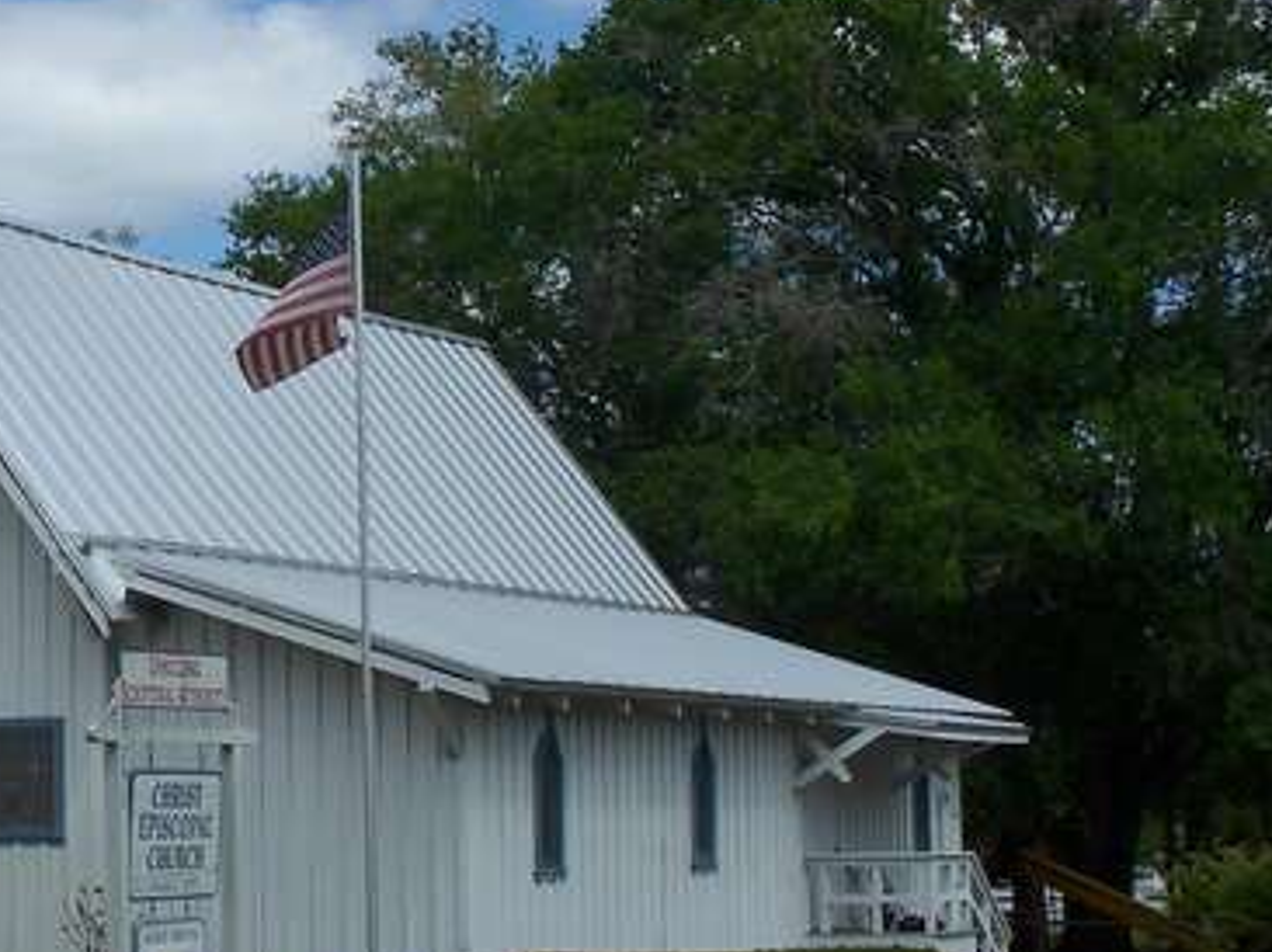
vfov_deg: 15.7
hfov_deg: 20.4
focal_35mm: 94
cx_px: 111
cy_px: 434
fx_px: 3452
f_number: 4.5
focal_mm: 9.1
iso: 64
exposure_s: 1/640
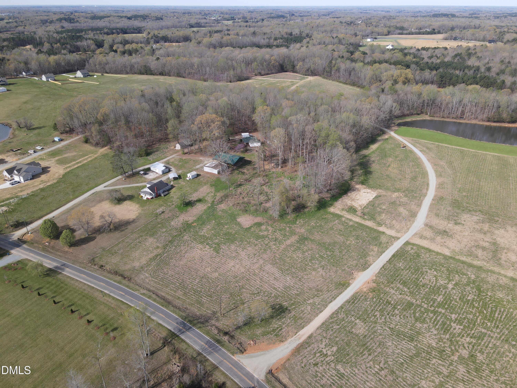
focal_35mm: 24
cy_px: 194
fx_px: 358
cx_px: 258
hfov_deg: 71.6
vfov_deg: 56.8
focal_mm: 4.5
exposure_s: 1/15
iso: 100
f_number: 2.8
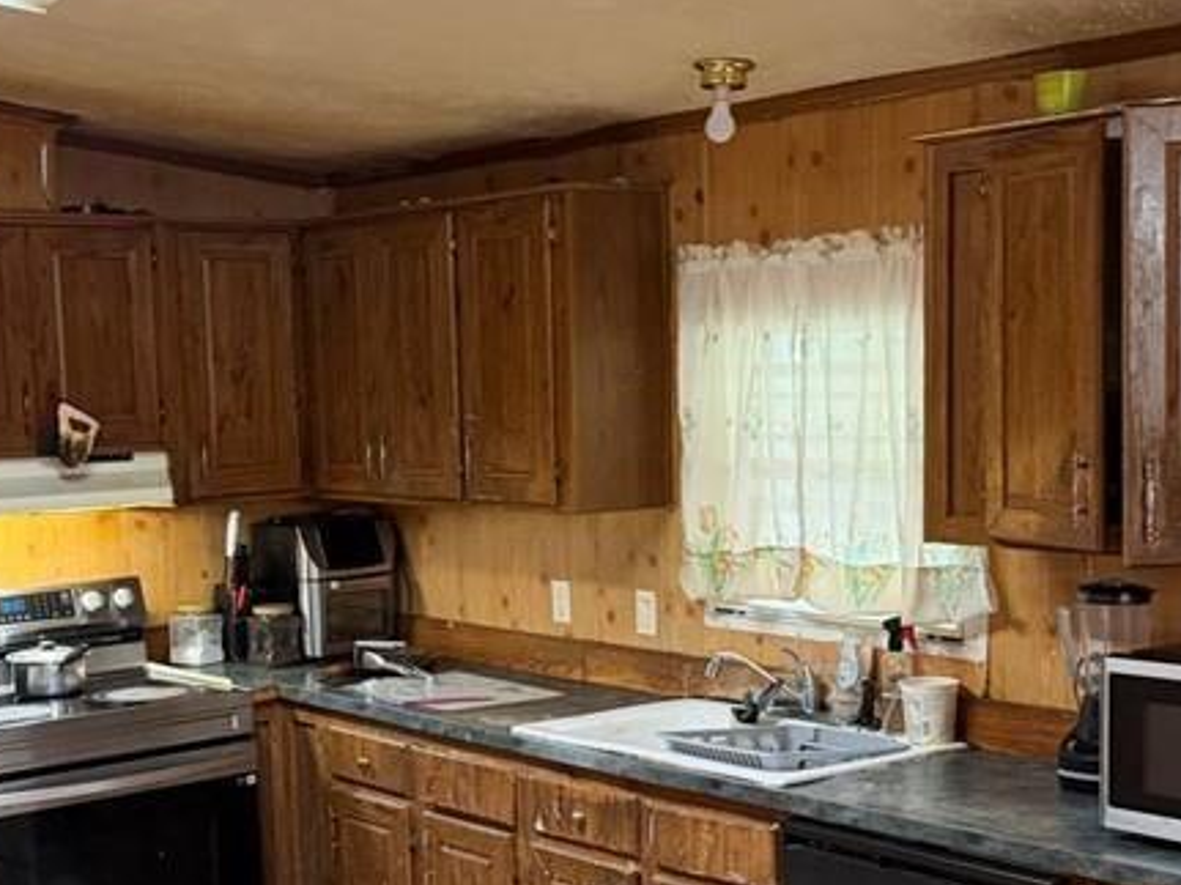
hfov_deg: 33.7
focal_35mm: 57
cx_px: 485
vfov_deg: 25.5
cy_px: 589
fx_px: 1944
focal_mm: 6.76
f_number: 1.78
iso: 800
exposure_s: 1/60
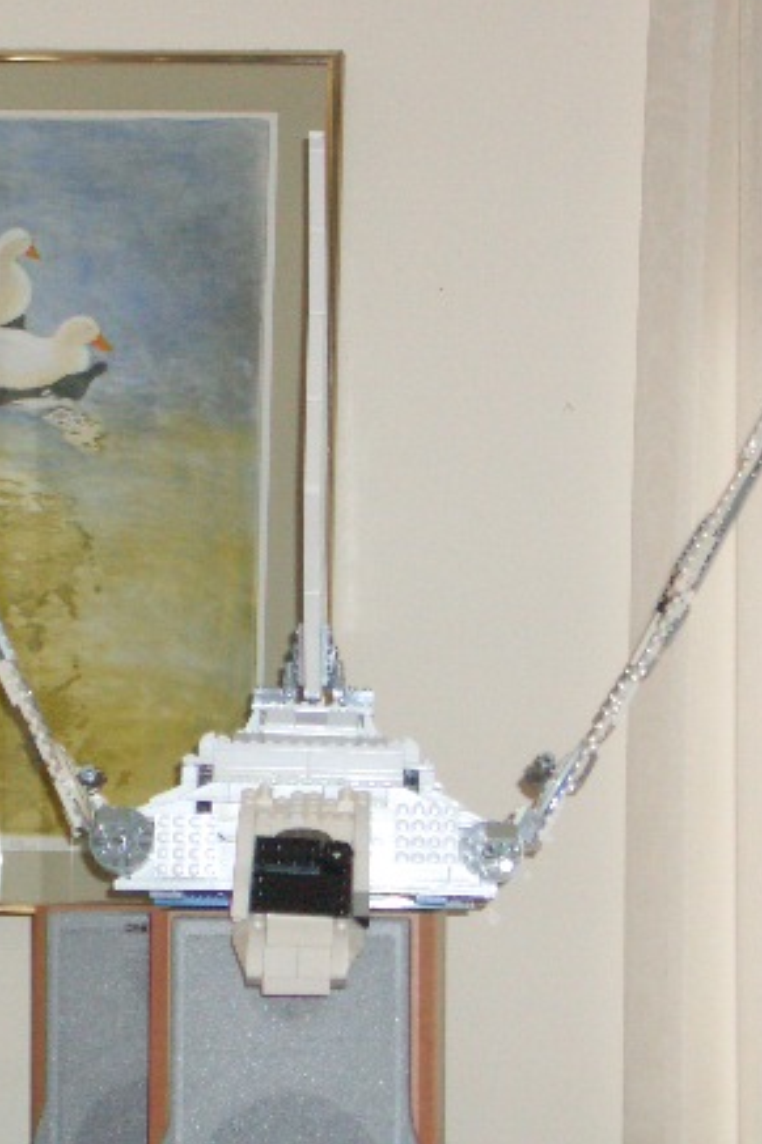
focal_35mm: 134
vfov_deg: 15.3
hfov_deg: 10.2
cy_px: 560
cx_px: 312
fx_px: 4258
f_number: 4.4
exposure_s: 1/60
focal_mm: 14.6
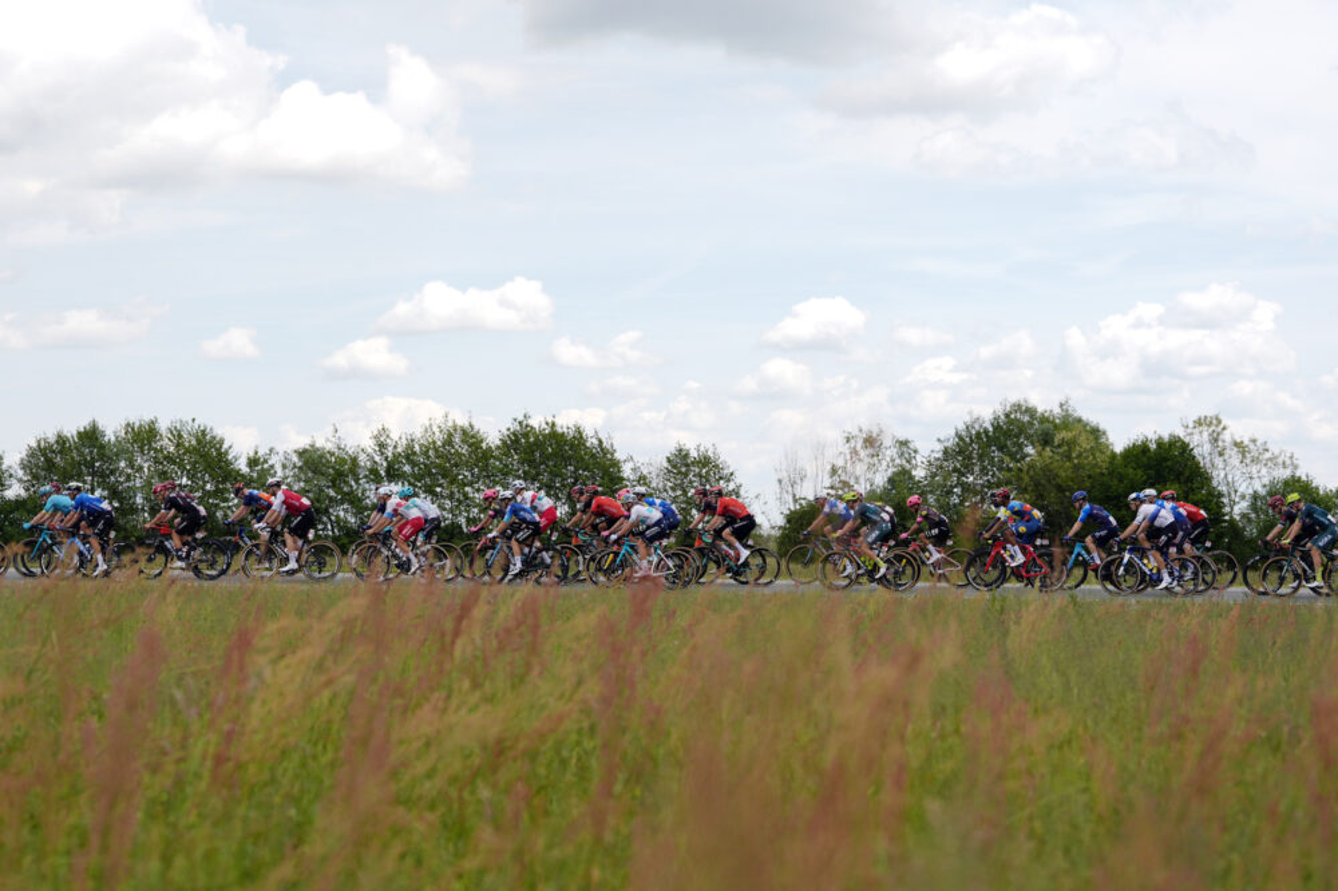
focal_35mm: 87
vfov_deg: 15.7
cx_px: 669
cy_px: 446
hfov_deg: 23.4
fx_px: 3232
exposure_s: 1/2000
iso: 200
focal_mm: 87
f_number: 4
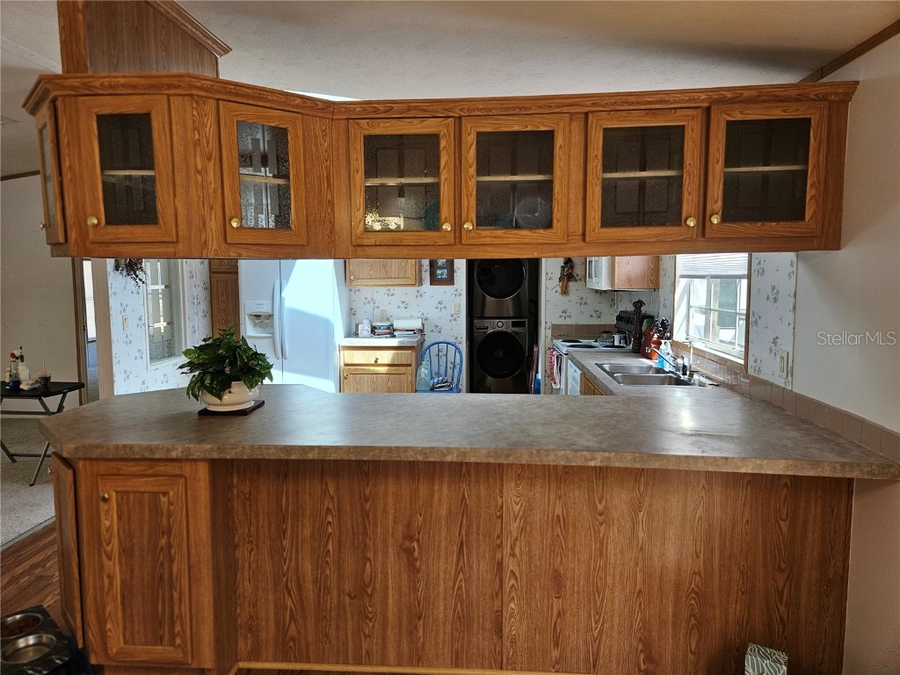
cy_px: 338
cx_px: 450
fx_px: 598
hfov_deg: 73.9
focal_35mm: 23
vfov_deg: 58.9
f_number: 1.8
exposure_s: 1/120
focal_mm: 5.4
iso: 50
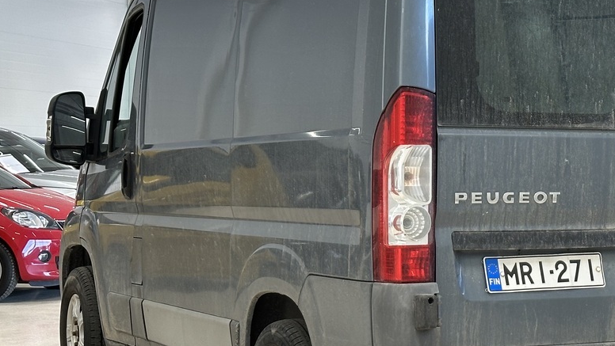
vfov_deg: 12.5
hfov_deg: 21.7
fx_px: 1582
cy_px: 188
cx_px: 493
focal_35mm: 97
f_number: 1.78
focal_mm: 6.86
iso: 80
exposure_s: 1/65
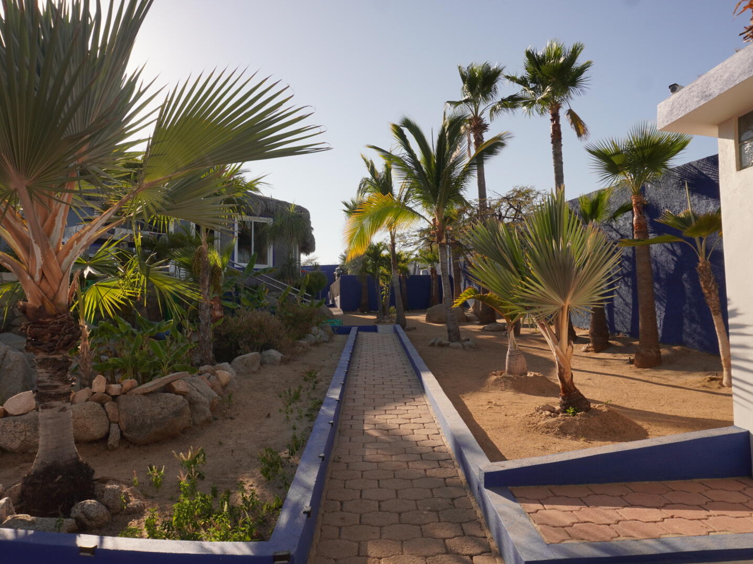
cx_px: 374
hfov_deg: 67.3
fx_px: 566
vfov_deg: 53.1
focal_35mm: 26
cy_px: 283
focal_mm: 16
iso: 100
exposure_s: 1/250
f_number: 9
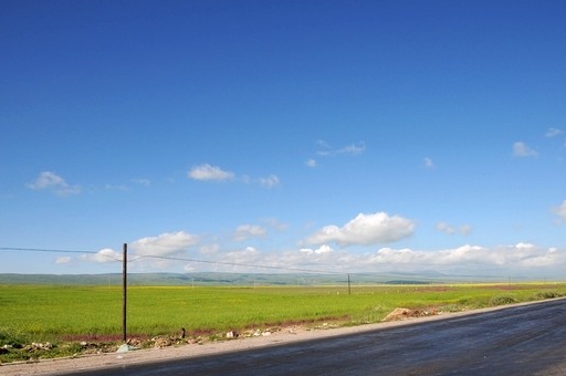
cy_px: 205
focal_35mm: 30
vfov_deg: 43.5
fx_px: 471
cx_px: 290
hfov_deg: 62.0
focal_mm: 16
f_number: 5.6
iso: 200
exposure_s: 1/1000
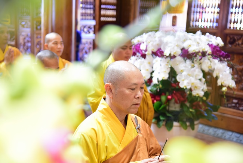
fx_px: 419
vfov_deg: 21.9
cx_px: 122
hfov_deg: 32.4
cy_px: 82
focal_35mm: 62
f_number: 4
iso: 1000
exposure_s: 1/30
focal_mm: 62
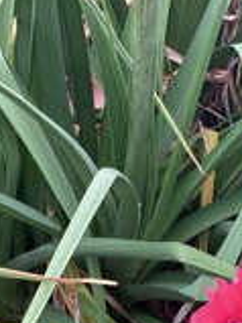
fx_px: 728
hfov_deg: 18.7
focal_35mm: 78
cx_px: 191
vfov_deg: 23.3
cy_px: 366
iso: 25
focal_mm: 3.3
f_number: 2.4
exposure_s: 1/134
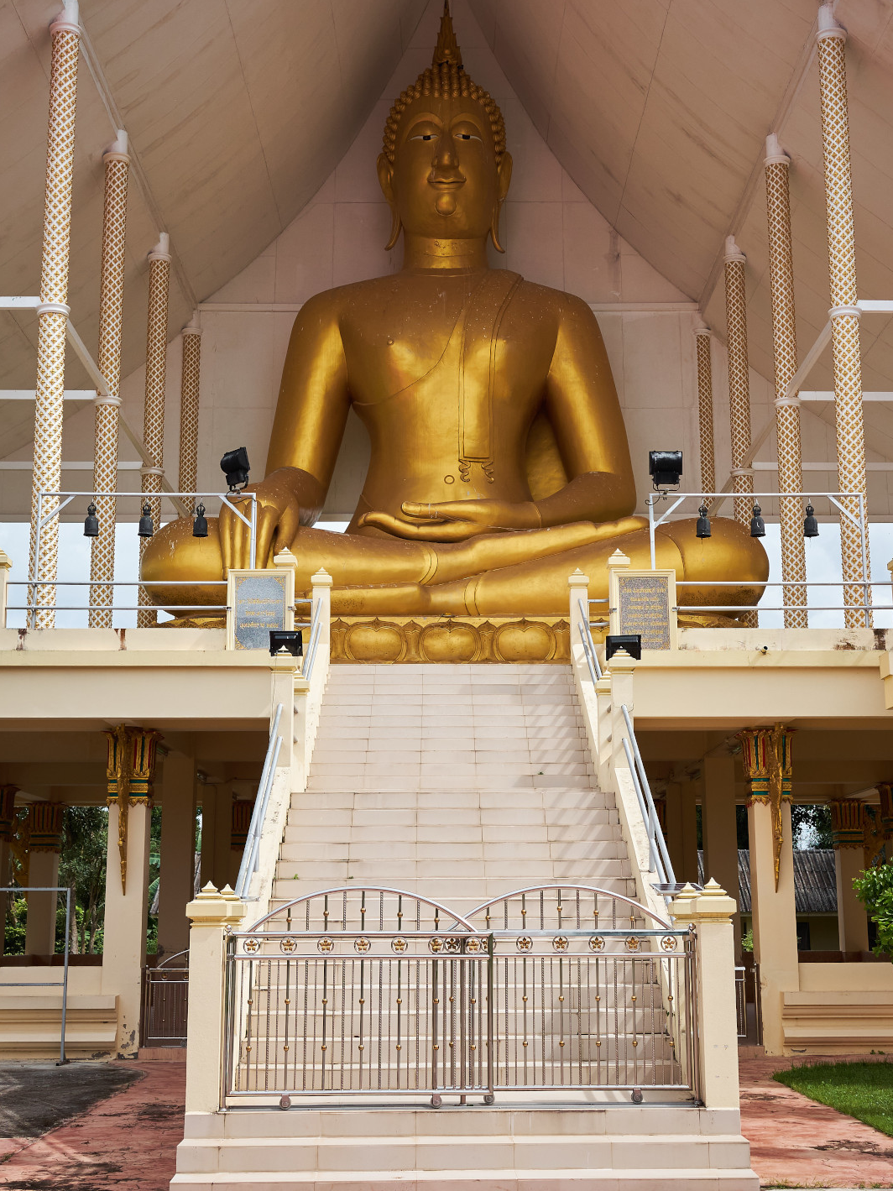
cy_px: 548
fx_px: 1548
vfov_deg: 42.0
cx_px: 451
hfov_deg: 32.2
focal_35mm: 45
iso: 400
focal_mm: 27
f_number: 6.4
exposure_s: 1/1100
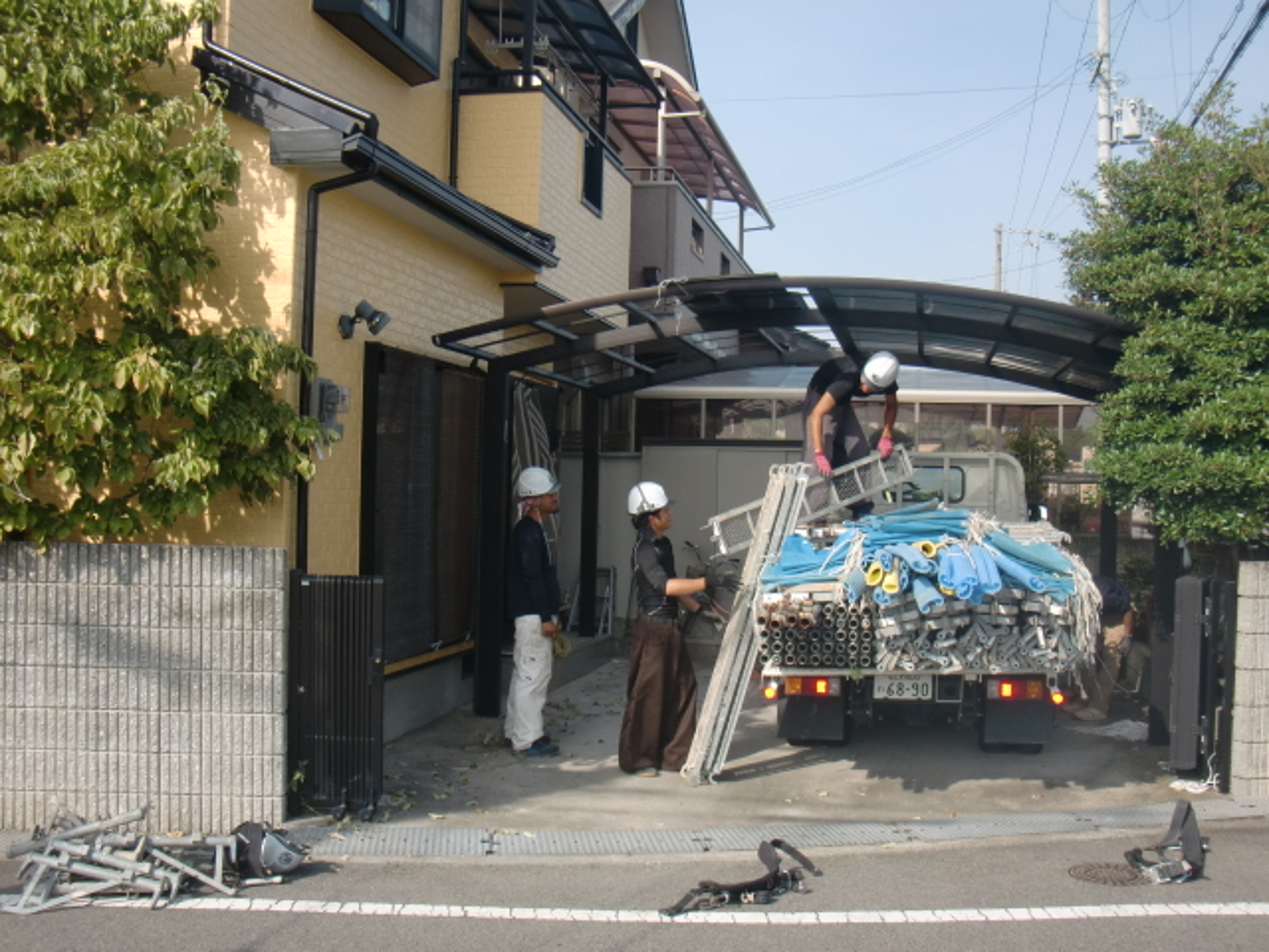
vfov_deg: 37.7
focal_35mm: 38
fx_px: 1393
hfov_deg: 49.0
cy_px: 476
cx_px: 634
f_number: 3.9
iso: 64
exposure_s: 1/320
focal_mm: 6.66
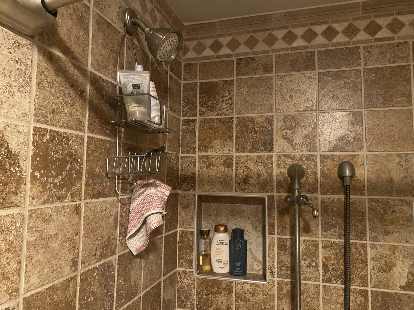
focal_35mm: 26
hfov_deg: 67.3
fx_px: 311
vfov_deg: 53.1
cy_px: 155
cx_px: 207
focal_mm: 4.25
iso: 800
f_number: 1.8
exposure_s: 1/30
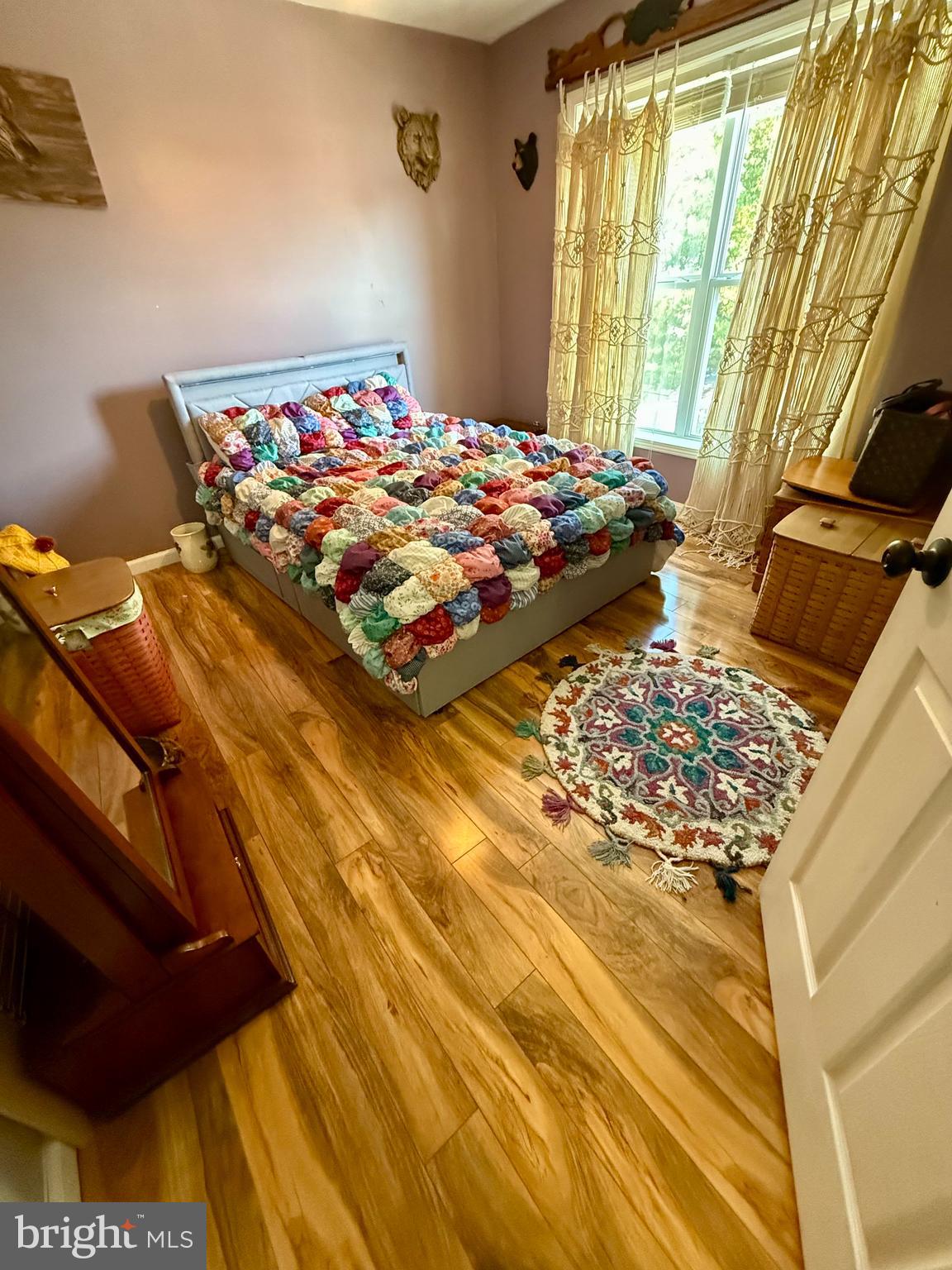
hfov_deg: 85.7
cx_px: 476
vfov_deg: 102.1
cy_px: 635
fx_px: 513
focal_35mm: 14
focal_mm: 2.22
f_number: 2.2
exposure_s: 1/60
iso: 800
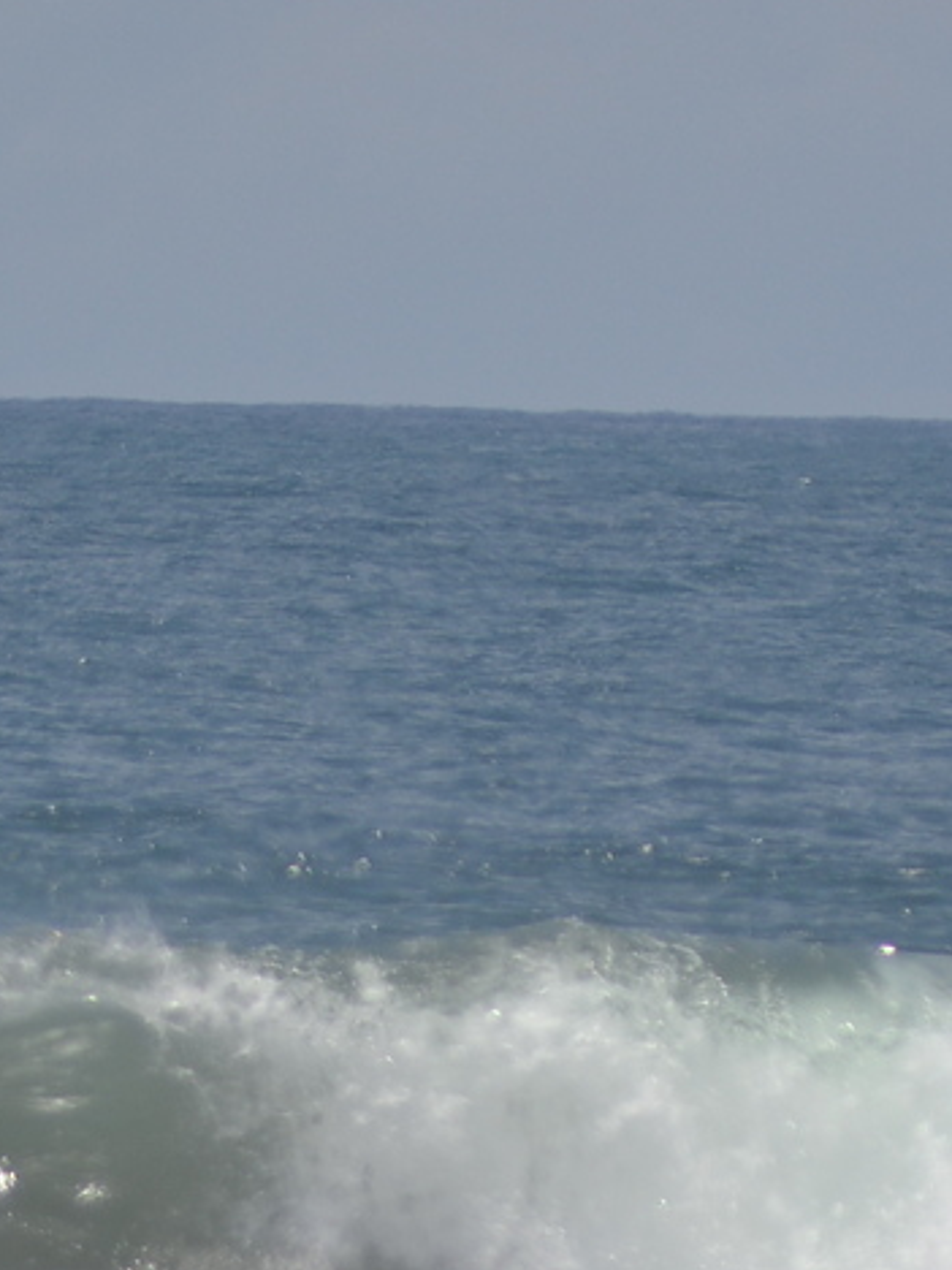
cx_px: 589
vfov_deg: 2.0
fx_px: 36192
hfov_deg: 1.5
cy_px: 1407
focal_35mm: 987
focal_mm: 200
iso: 200
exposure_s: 1/2000
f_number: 5.6
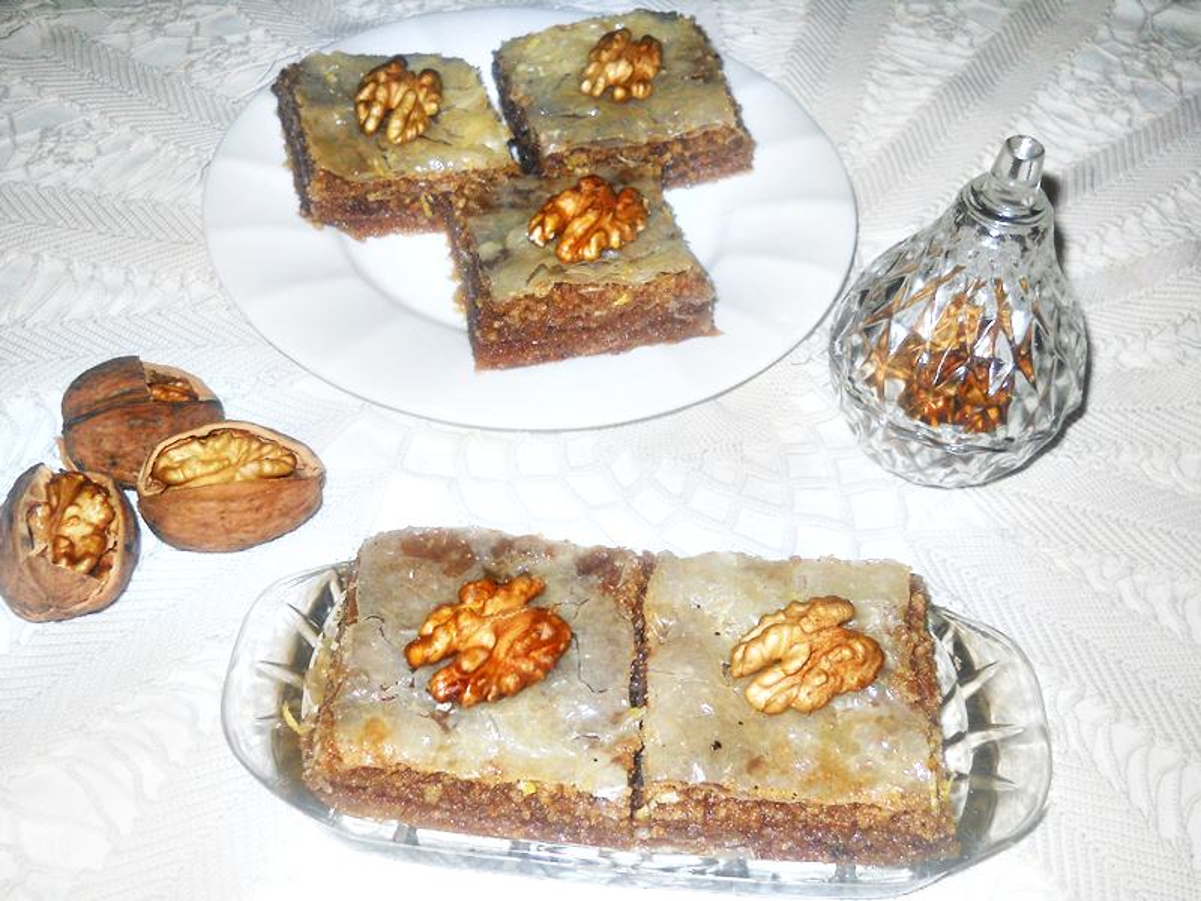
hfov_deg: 45.8
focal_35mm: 41
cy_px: 450
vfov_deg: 35.1
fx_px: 1422
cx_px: 600
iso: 80
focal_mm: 6.72
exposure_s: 1/30
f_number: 3.1
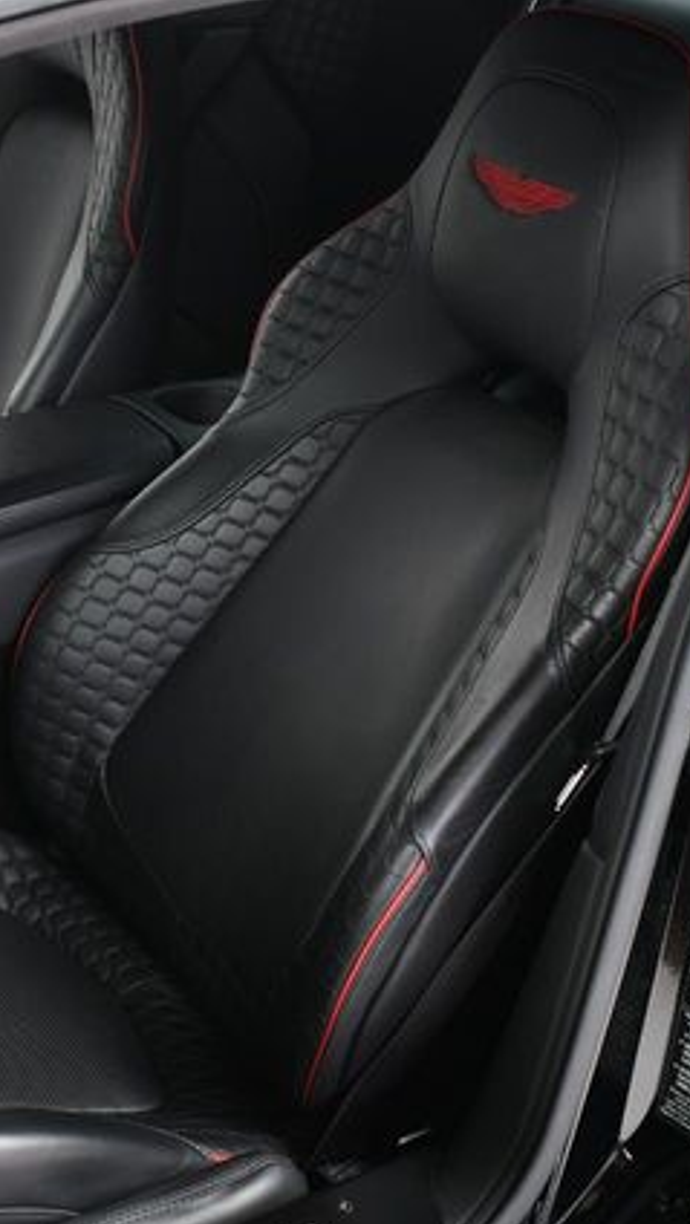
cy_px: 616
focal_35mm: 57
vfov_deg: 36.6
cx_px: 84
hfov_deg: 20.7
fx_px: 1851
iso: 100
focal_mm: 18
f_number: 3.5
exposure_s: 1/160
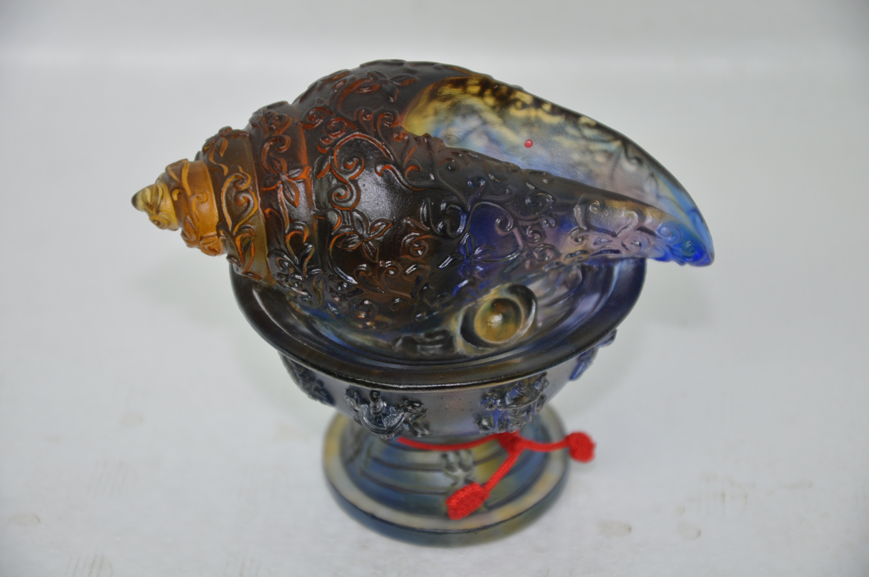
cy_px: 288
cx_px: 434
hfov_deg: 14.9
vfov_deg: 9.9
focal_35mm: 138
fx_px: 3327
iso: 360
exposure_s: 1/30
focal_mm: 92
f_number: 5.6
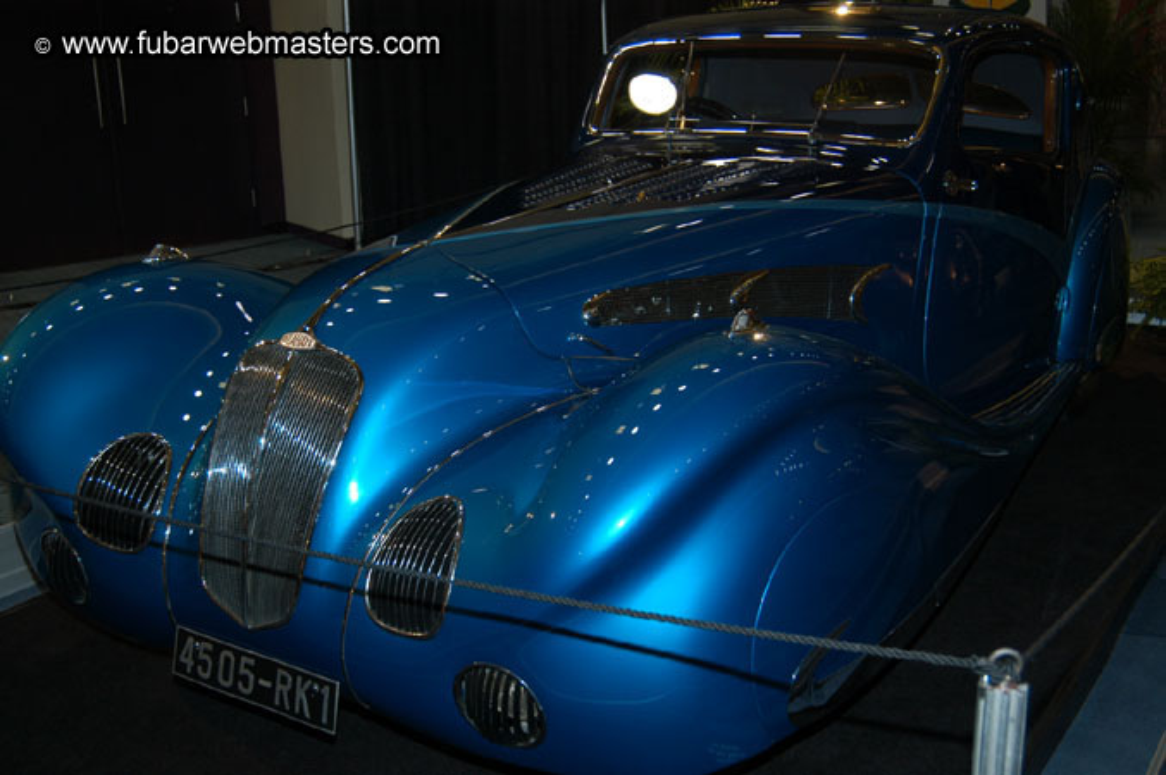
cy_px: 388
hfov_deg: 46.4
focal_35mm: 42
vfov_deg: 31.8
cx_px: 583
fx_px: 1359
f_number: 5
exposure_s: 1/60
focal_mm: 28
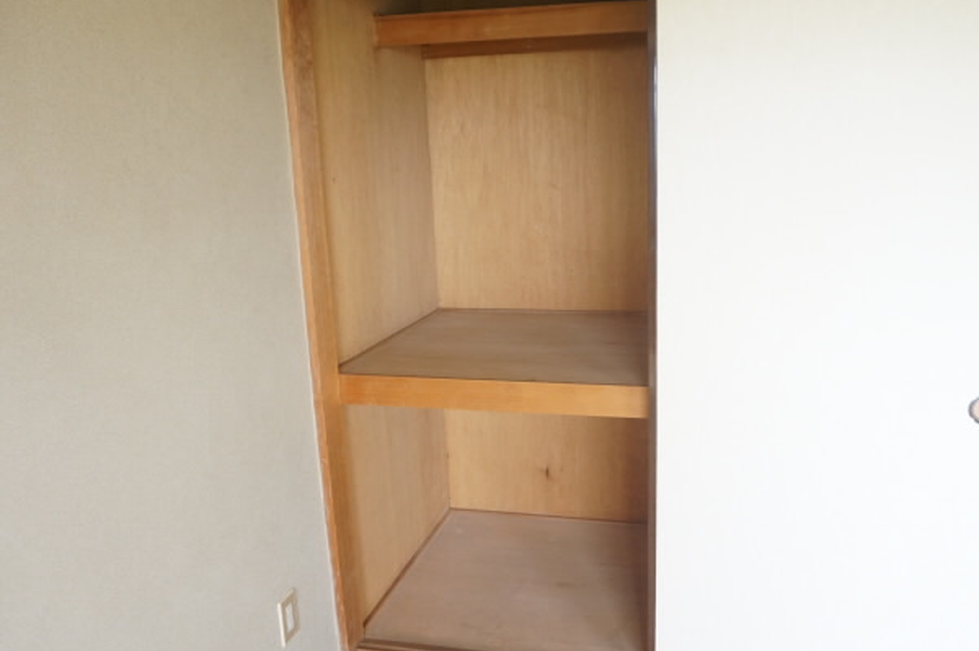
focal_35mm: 29
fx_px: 788
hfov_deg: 63.4
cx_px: 565
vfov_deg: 44.9
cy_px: 317
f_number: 4
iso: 1250
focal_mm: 16
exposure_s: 1/160
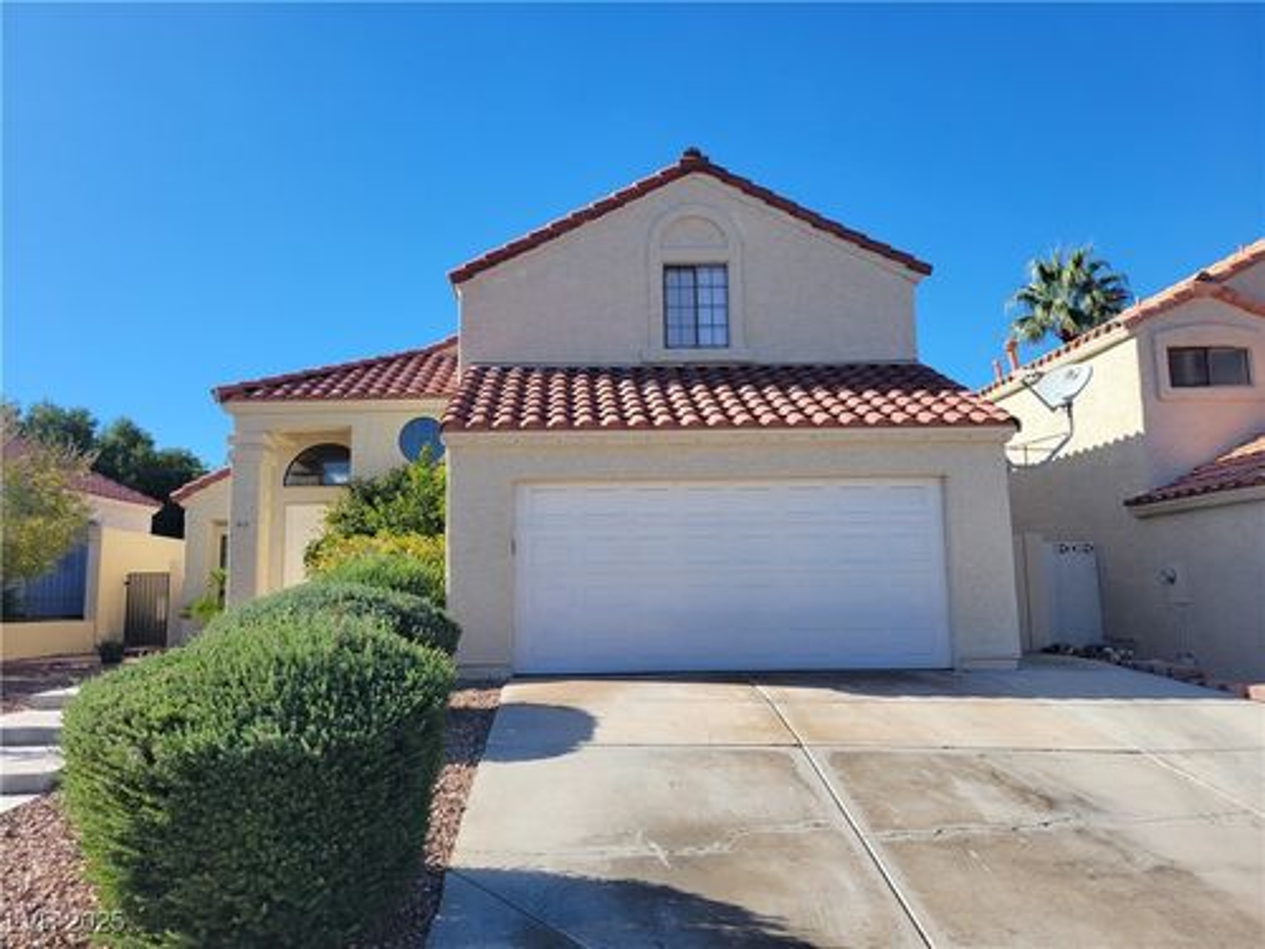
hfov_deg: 67.3
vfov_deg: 53.1
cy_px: 474
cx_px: 632
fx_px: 950
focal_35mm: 26
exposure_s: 1/1799
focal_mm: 5.4
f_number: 1.8
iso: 40
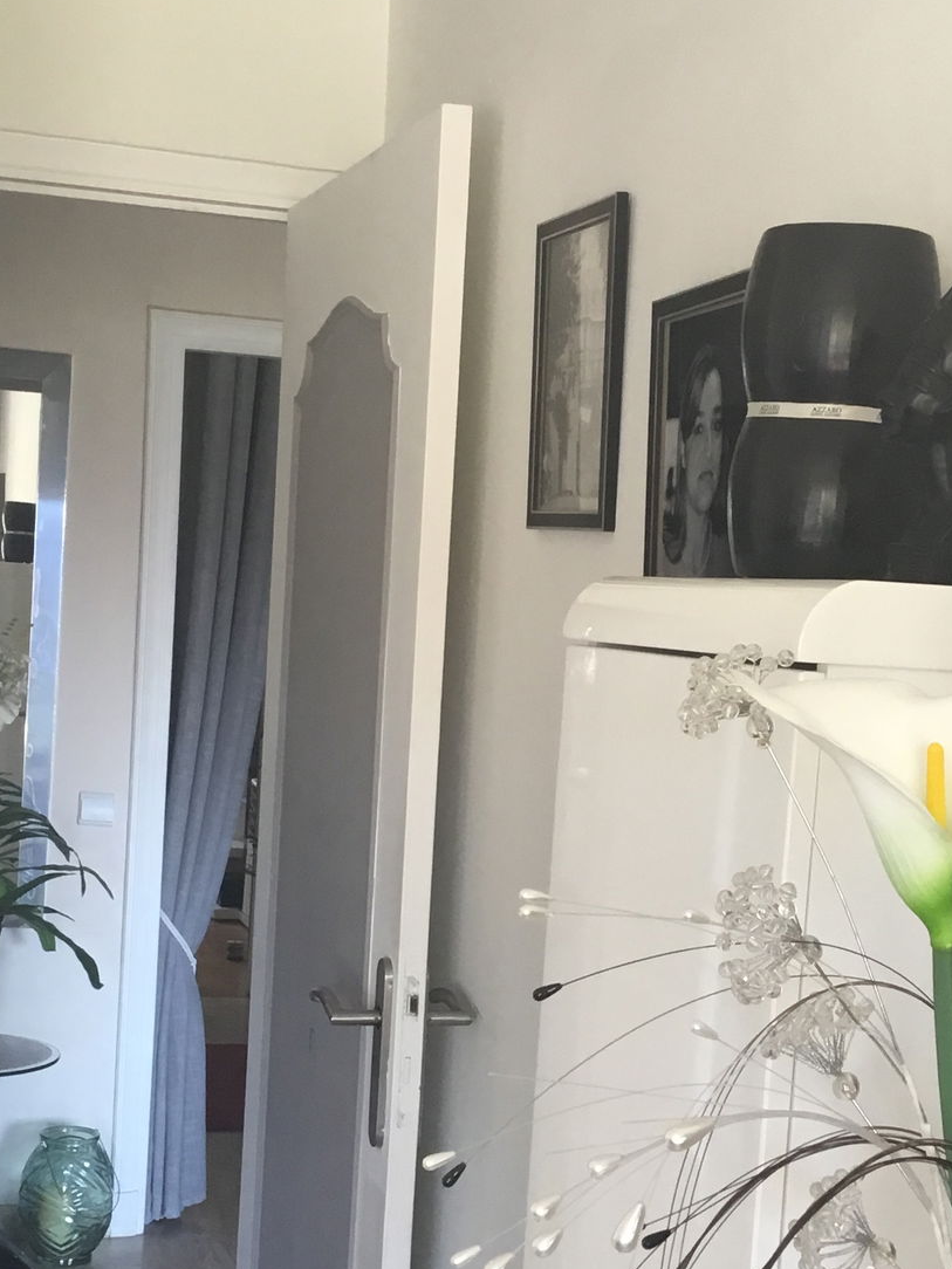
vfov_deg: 31.5
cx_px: 496
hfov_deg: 24.0
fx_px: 2237
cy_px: 810
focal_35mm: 61
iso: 80
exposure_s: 1/33
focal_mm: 3.3
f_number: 2.4
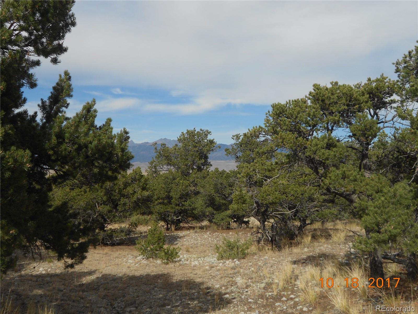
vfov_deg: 33.6
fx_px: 519
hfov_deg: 43.9
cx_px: 209
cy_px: 157
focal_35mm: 43
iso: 80
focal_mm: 7.7
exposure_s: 1/1000
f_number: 4.2
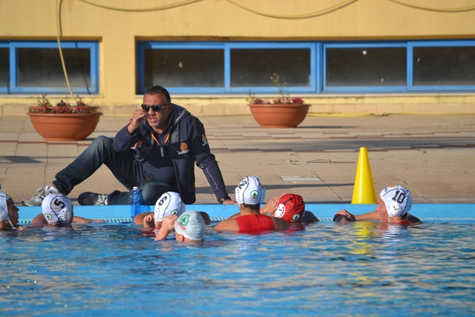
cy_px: 158
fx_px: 3959
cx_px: 238
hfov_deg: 6.9
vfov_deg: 4.6
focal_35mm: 300
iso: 400
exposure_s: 1/1600
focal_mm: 200
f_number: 6.3
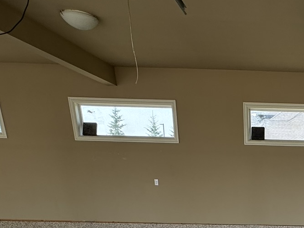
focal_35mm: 43
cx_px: 306
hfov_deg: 38.7
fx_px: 378
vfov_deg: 27.2
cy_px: 308
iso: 40
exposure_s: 1/200
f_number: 2.2
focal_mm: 2.22
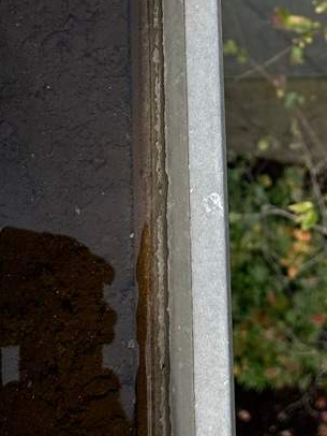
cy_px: -123
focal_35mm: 121
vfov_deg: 15.5
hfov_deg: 12.2
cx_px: 258
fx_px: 1522
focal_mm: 6.86
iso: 80
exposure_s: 1/1183
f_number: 1.78
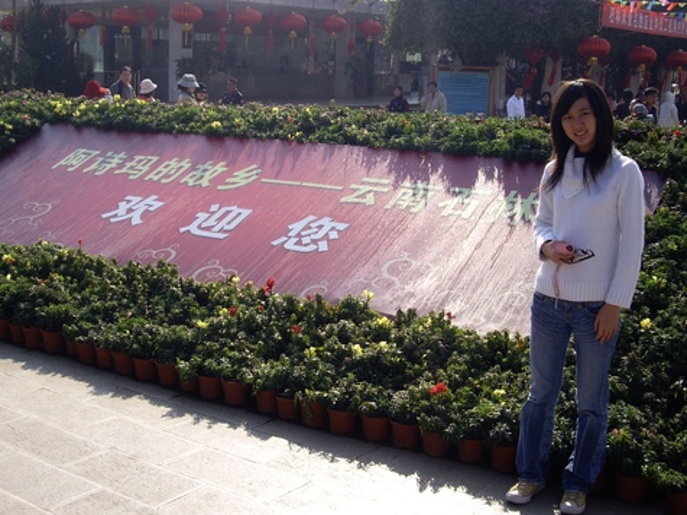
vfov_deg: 30.2
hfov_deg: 39.7
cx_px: 354
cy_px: 201
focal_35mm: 48
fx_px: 952
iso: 64
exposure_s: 1/100
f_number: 8
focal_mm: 7.9
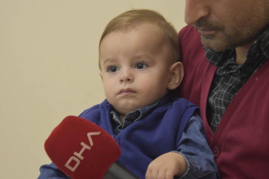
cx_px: 134
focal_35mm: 158
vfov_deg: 8.7
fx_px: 1177
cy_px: 90
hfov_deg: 13.0
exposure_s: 1/50
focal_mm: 105
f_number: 5.3
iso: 1600
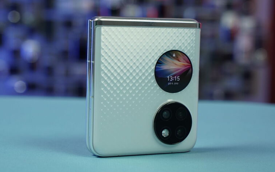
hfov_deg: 23.5
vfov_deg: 14.9
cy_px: 84
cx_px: 125
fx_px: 660
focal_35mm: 88
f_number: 7.1
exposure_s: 1/125
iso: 2000
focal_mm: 68
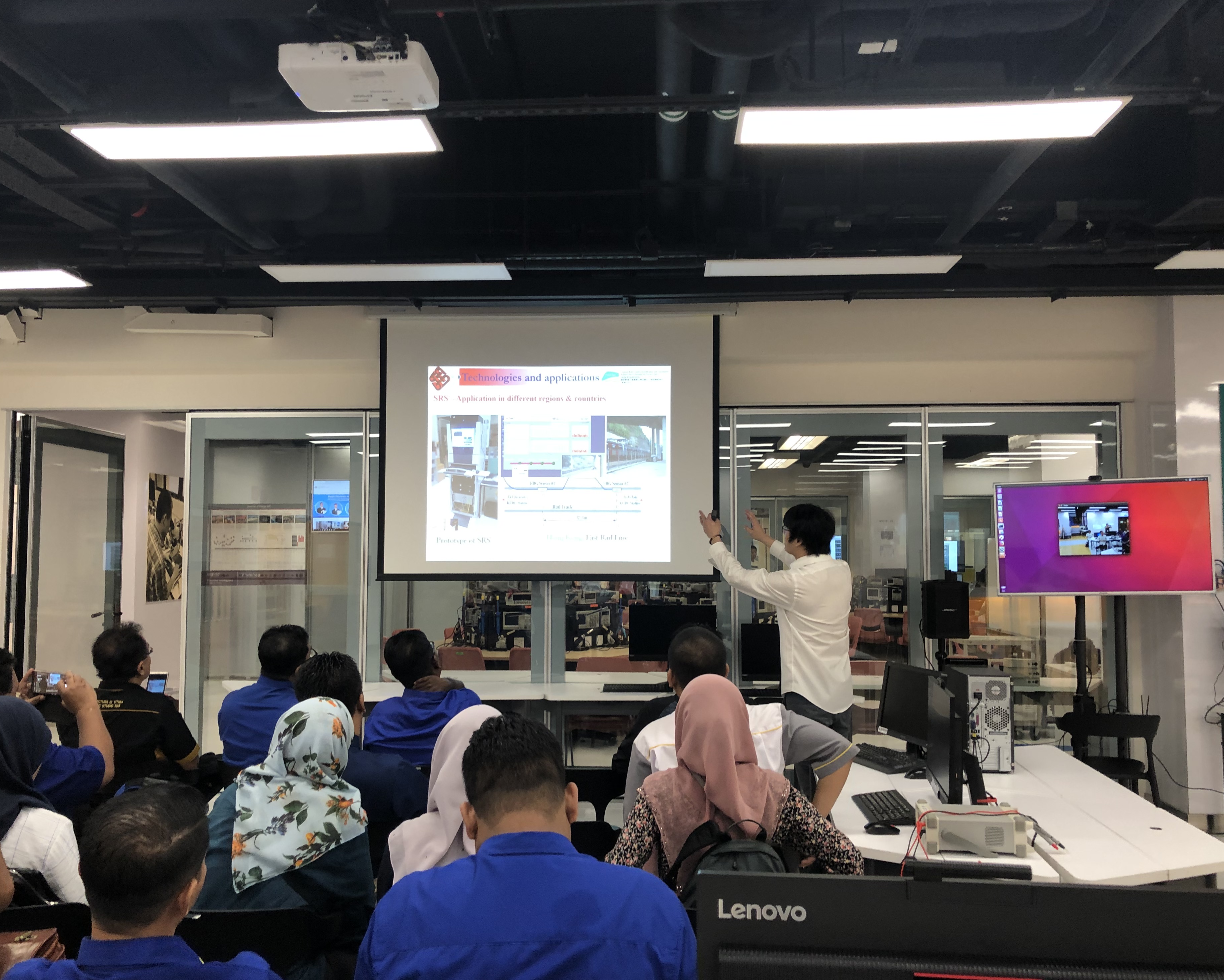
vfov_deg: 48.5
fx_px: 1087
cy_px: 502
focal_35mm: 30
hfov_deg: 58.8
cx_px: 590
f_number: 1.8
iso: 40
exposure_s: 1/33
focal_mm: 4
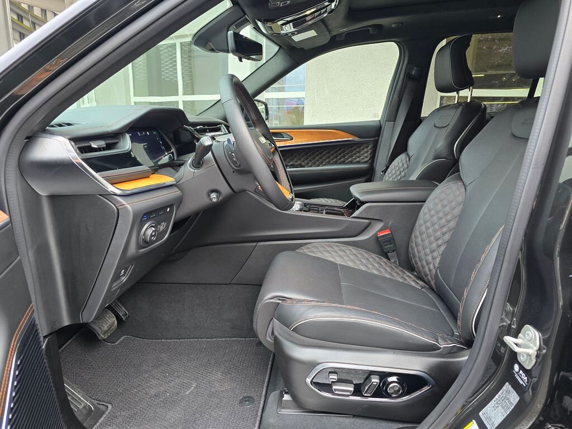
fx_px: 380
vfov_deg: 58.9
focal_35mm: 23
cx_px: 286
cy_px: 214
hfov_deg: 73.9
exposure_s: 1/100
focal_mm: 6.3
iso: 160
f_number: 1.7
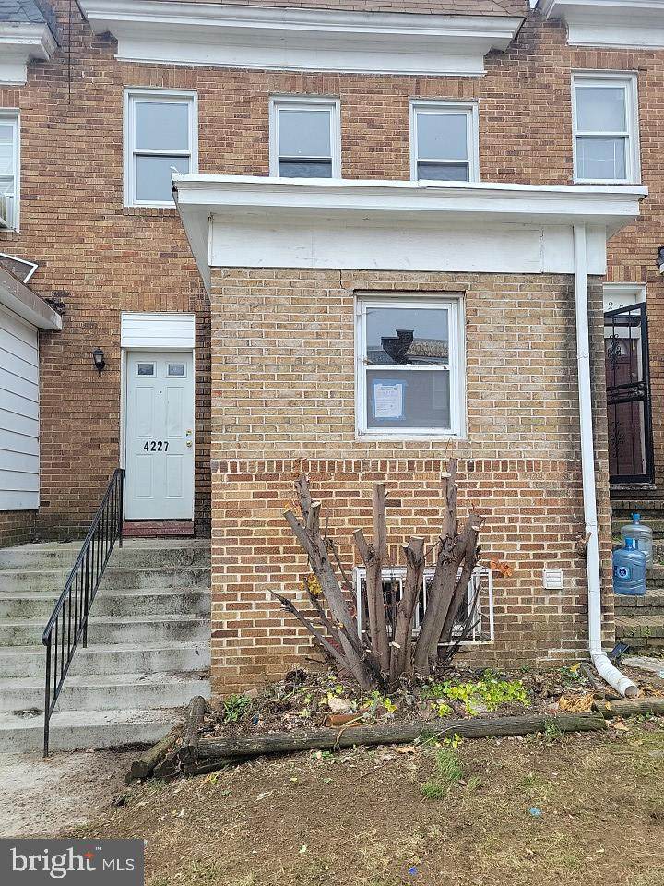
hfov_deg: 53.1
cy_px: 443
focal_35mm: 26
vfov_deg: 67.3
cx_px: 332
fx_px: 665
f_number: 1.8
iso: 50
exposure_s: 1/266
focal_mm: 5.4
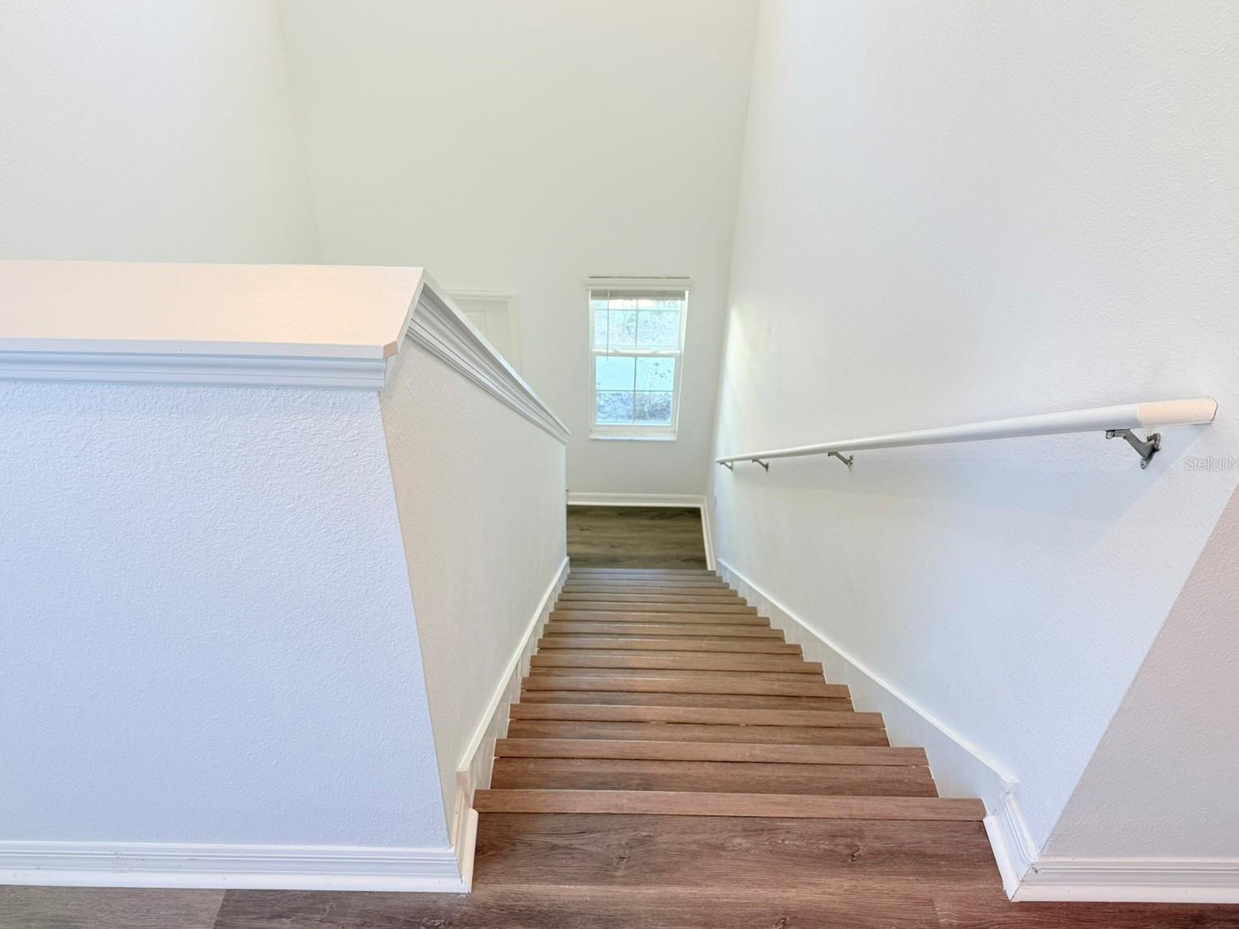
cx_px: 615
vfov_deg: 54.9
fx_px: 895
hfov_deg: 69.4
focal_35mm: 25
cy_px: 463
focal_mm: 6.76
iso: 100
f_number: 1.78
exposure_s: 1/120
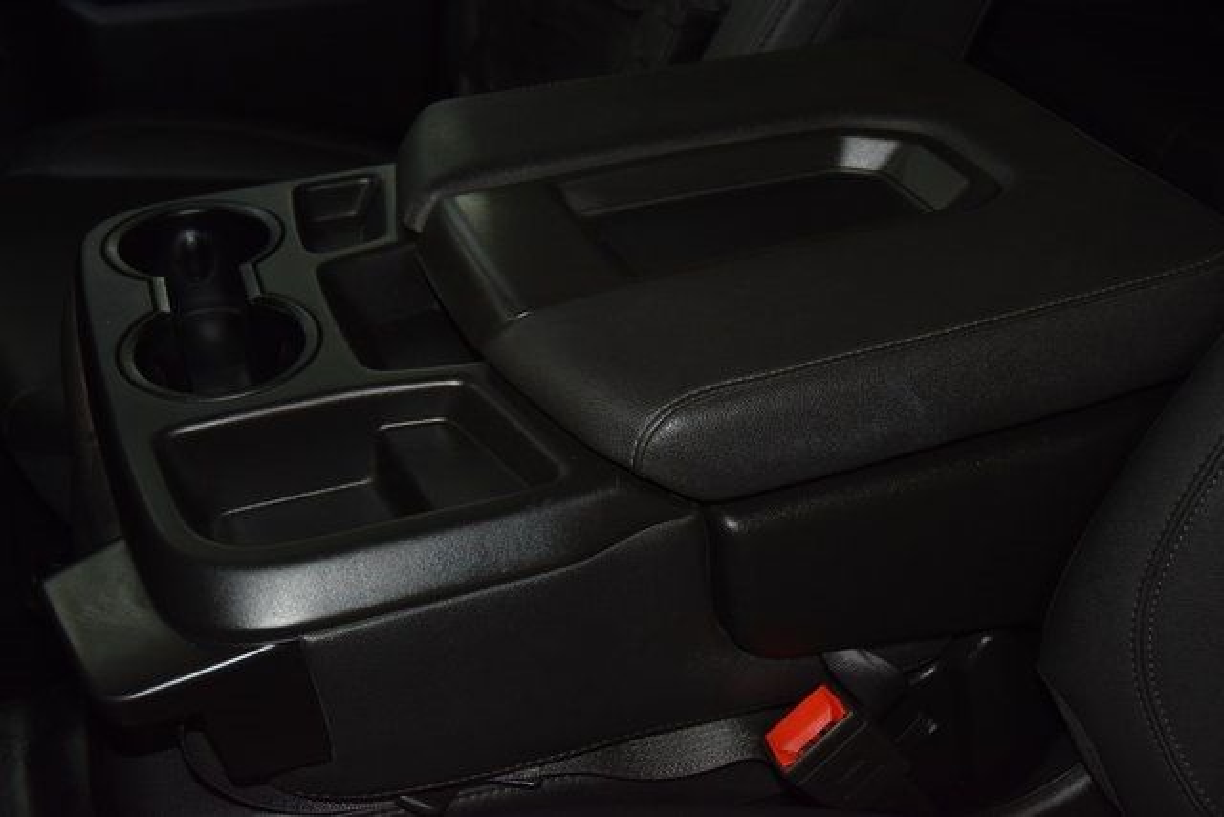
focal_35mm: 44
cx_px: 612
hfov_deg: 45.0
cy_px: 408
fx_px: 1479
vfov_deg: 30.9
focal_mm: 29
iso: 1000
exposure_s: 1/125
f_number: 3.8
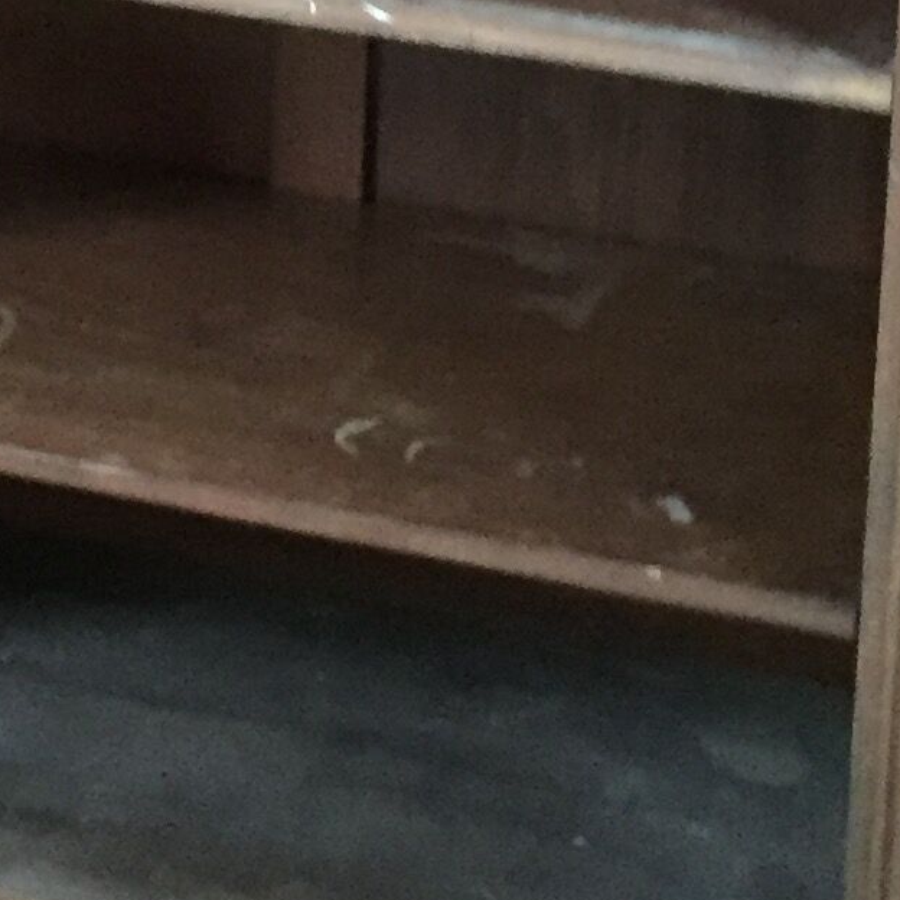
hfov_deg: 12.9
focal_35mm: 134
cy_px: -544
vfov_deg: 12.3
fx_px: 3942
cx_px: 128
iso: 500
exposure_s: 1/17
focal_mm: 4.15
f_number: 2.2
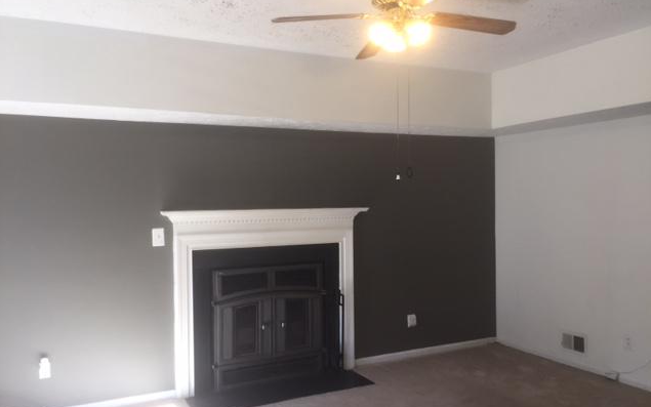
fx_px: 550
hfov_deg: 61.2
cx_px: 326
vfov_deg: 40.6
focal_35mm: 31
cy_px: 216
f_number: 2.2
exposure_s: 1/60
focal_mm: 4.15
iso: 32
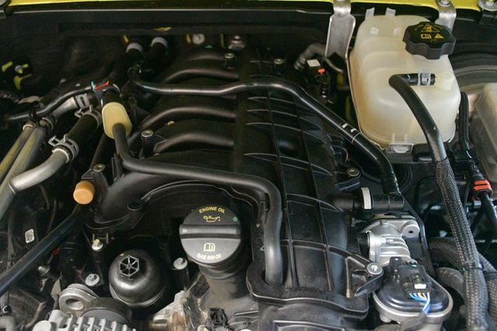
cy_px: 166
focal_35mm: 36
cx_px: 248
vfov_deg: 36.8
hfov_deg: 53.2
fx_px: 497
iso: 12800
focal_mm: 24
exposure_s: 1/60
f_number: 3.8
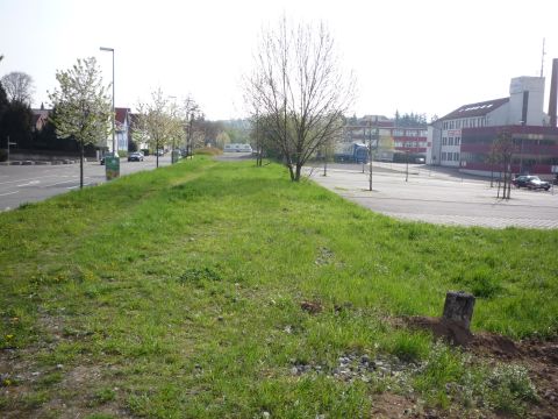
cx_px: 279
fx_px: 516
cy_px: 210
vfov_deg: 44.2
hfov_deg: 56.8
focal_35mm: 32
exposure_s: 1/400
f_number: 4
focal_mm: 5.2
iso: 100
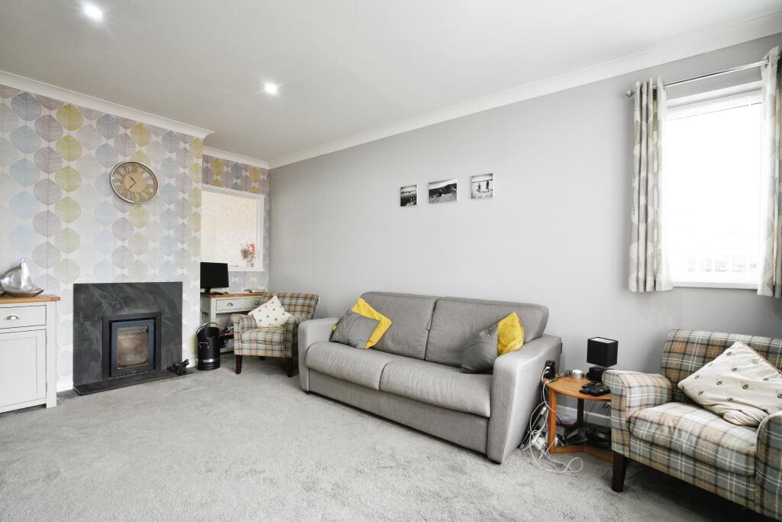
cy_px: 261
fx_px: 348
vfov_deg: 73.8
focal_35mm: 16
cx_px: 391
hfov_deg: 96.7
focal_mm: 16
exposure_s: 1/40
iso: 2000
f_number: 9
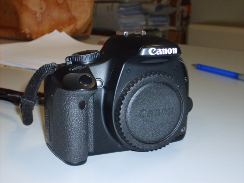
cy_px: 92
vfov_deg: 24.0
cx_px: 122
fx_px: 430
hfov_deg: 31.7
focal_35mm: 61
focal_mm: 10.3
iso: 100
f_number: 3.6
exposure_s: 1/60
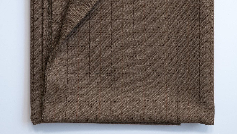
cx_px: 119
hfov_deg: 33.3
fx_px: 396
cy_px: -37
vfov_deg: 17.9
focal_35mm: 63
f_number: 9
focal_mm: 26.5
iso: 80
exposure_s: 1/2
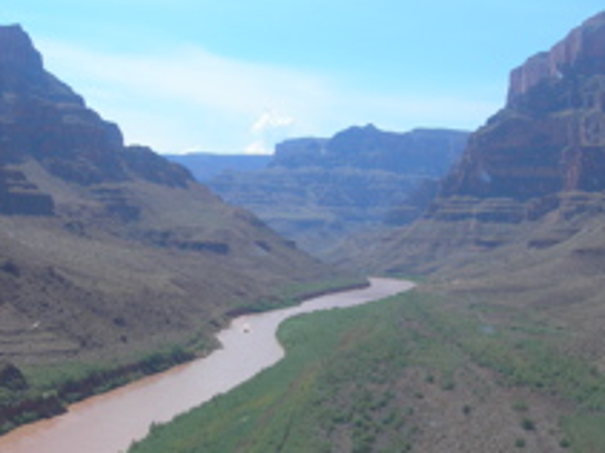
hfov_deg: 30.7
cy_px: 290
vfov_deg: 23.2
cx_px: 330
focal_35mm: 63
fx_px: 1100
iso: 50
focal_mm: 7.8
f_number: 4.8
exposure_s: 1/394
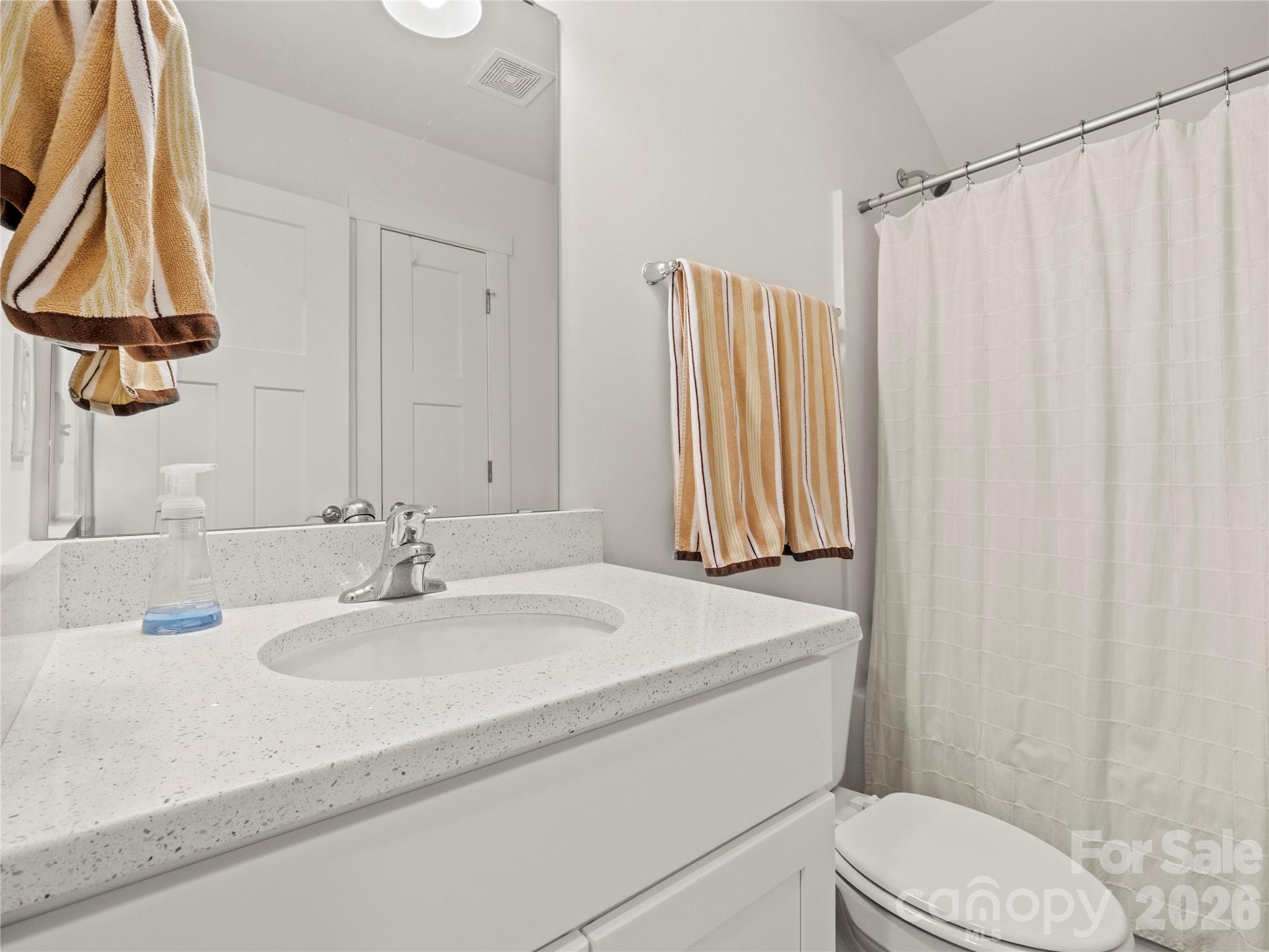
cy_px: 476
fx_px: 587
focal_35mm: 16
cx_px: 634
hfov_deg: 94.5
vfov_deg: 78.1
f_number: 5.6
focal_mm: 8
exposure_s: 1/8
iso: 400
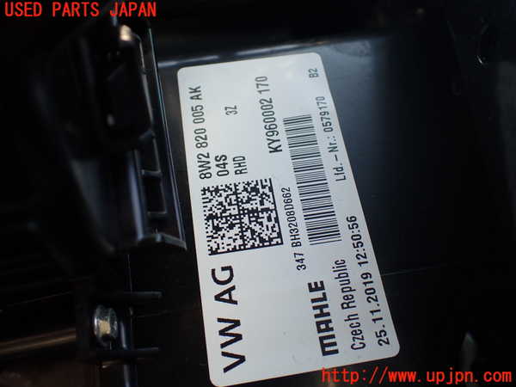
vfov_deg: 46.8
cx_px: 258
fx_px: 447
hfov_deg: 60.0
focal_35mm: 30
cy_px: 194
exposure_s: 1/125
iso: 100
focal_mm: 5.4
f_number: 2.3
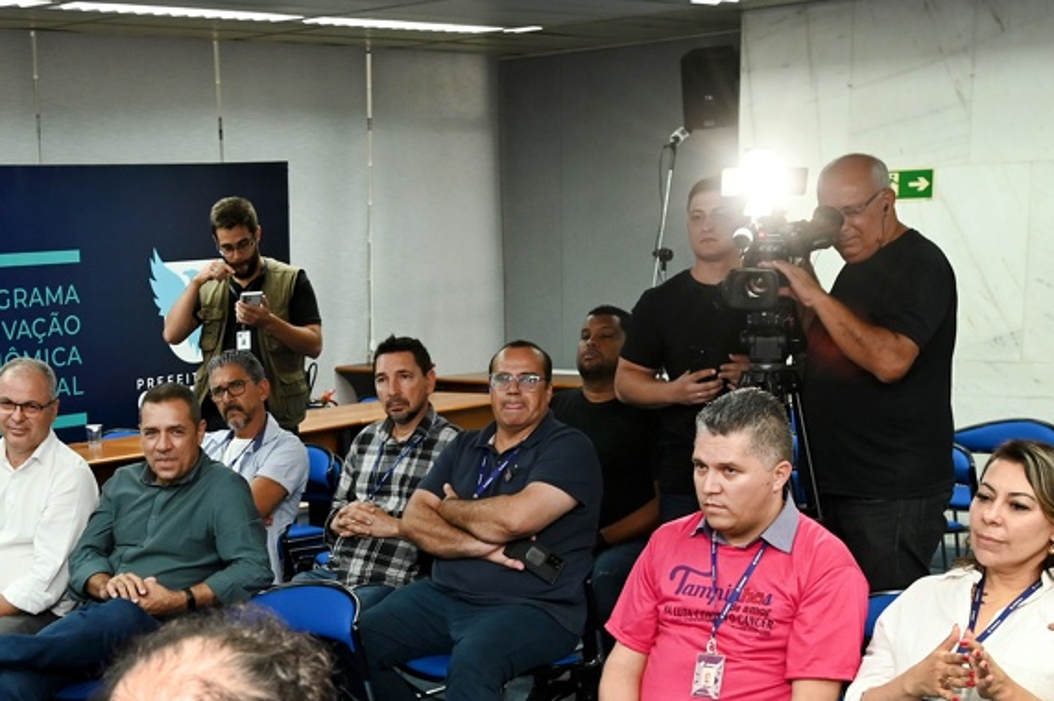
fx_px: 1756
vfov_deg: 22.2
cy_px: 585
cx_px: 218
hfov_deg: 32.5
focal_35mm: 60
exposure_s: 1/125
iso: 1250
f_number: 5.6
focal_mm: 28
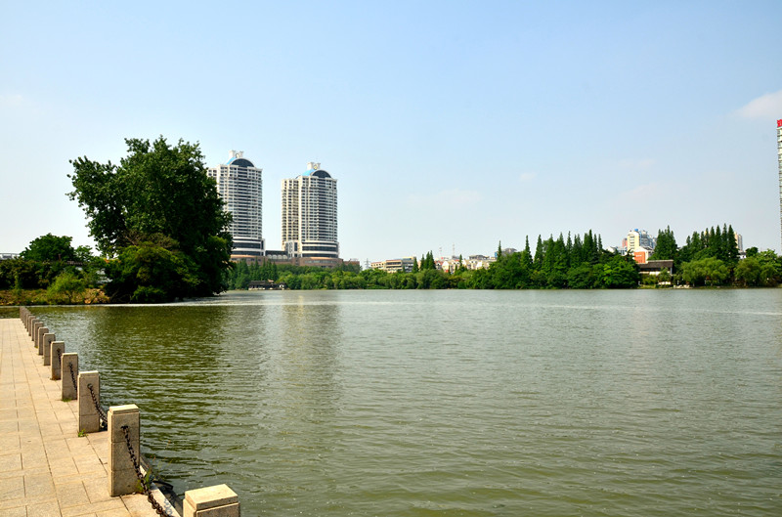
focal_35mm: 27
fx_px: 585
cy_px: 258
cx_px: 391
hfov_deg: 67.5
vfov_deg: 47.7
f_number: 10
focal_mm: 18
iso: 100
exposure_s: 1/400
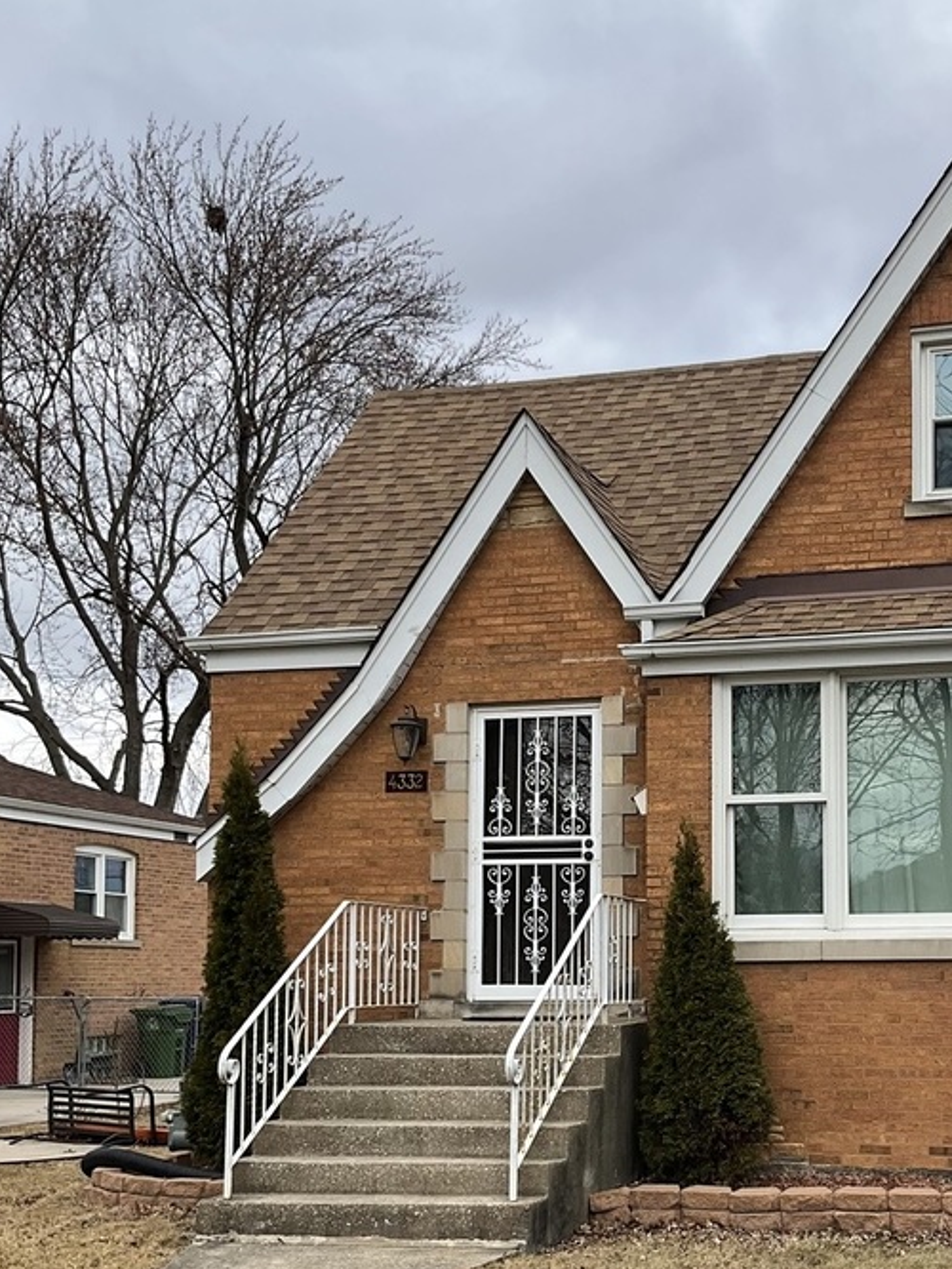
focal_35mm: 47
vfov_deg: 39.8
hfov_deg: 30.5
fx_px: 1722
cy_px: 875
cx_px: 689
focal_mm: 3
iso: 25
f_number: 1.8
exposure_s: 1/1076
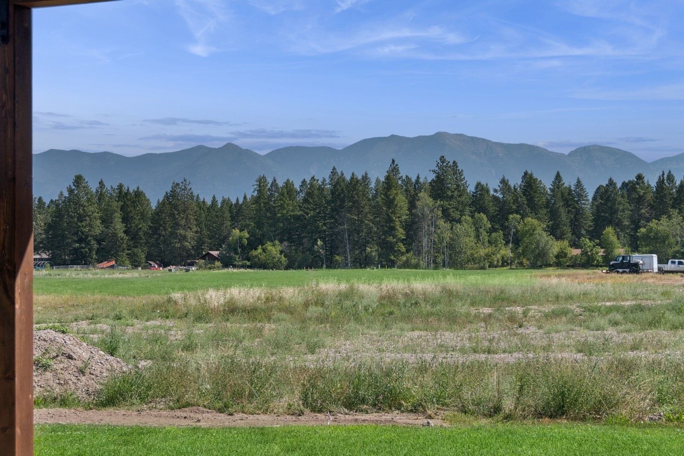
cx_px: 342
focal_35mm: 69
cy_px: 228
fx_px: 1311
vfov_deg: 19.7
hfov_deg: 29.2
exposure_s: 1/500
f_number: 6.3
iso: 100
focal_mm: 46
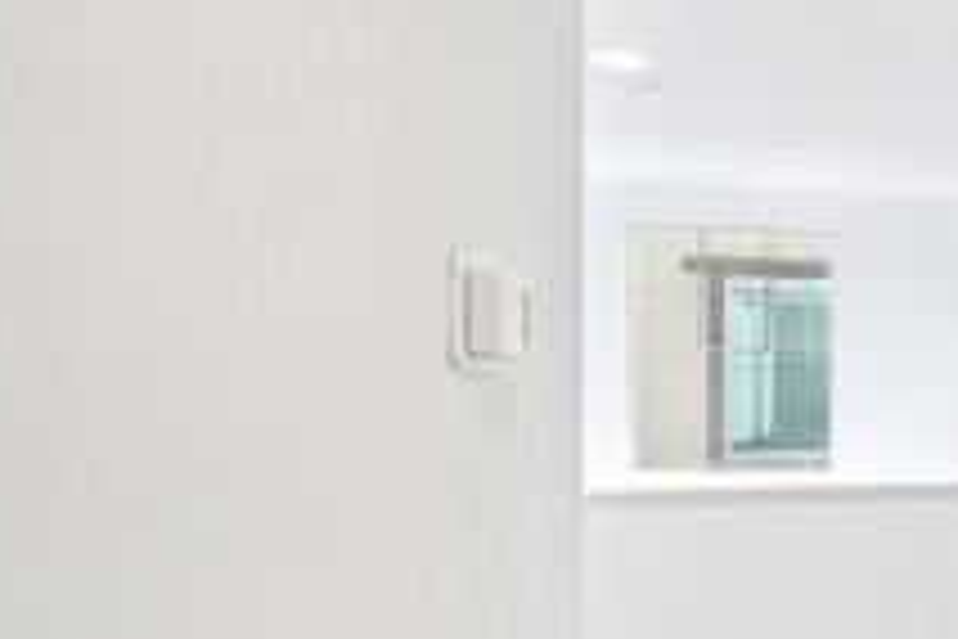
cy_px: 446
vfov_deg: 33.8
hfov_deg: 30.9
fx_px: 1038
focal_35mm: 39
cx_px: 1381
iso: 320
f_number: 9
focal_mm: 13
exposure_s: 1/30
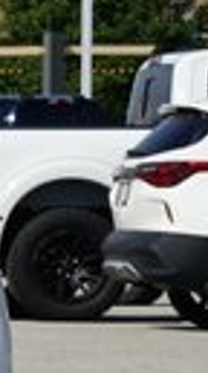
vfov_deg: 5.4
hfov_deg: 2.9
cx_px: -627
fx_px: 3955
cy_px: 299
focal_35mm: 401
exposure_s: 1/160
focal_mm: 77
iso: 100
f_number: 14
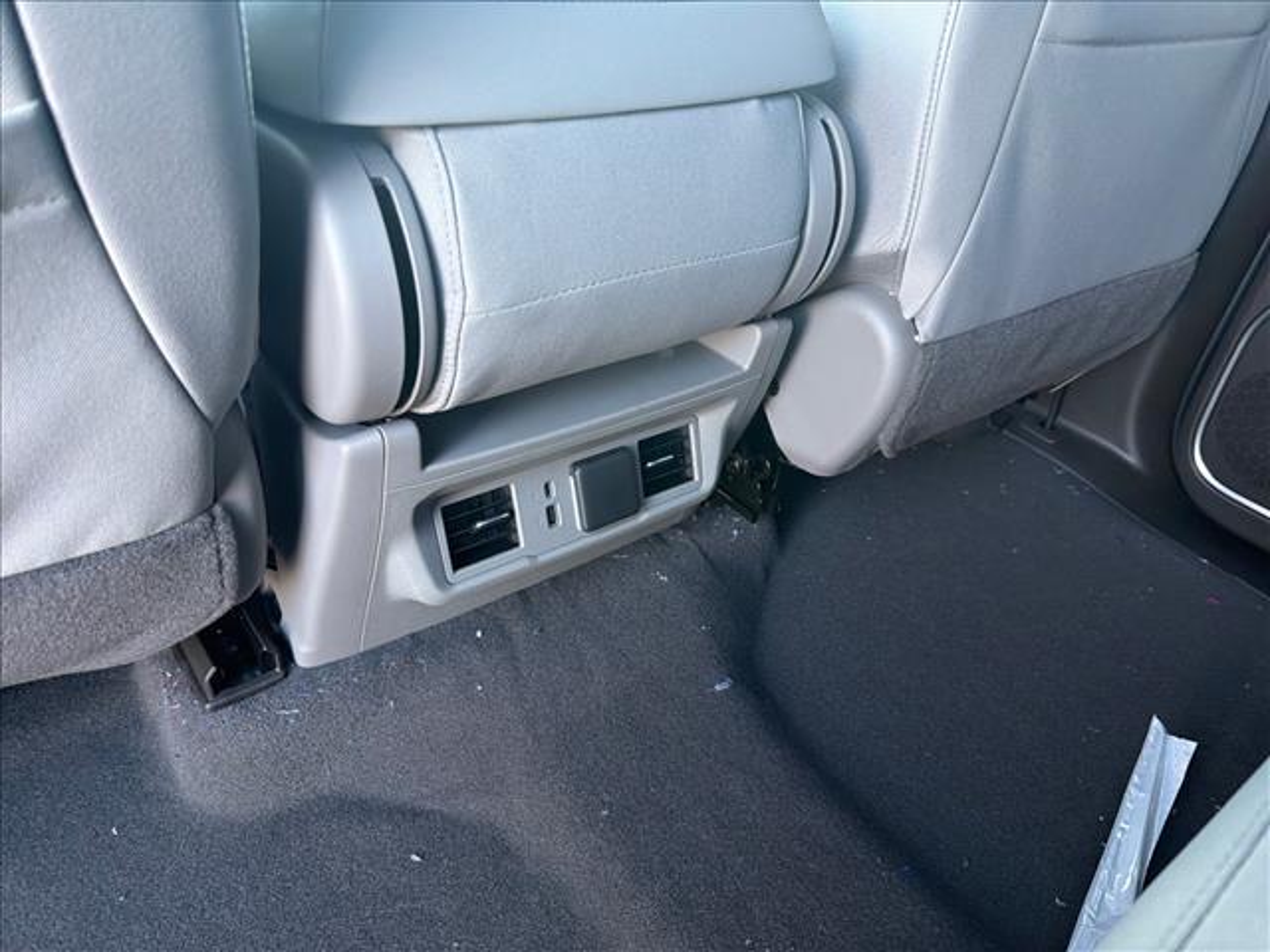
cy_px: 476
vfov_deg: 56.8
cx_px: 635
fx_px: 881
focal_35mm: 24
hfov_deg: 71.6
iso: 200
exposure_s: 1/112
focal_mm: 6.76
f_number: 1.78
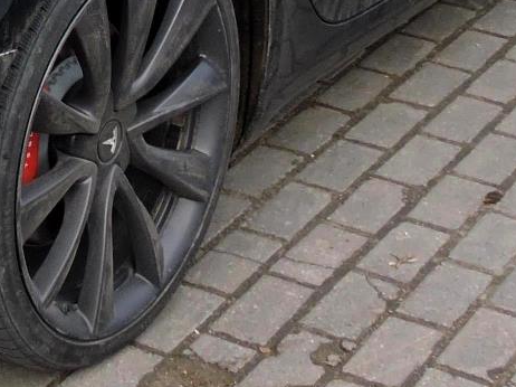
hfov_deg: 13.3
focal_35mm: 143
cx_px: -175
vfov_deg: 9.6
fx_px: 2131
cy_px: -417
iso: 100
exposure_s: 1/250
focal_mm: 5.9
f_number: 3.6
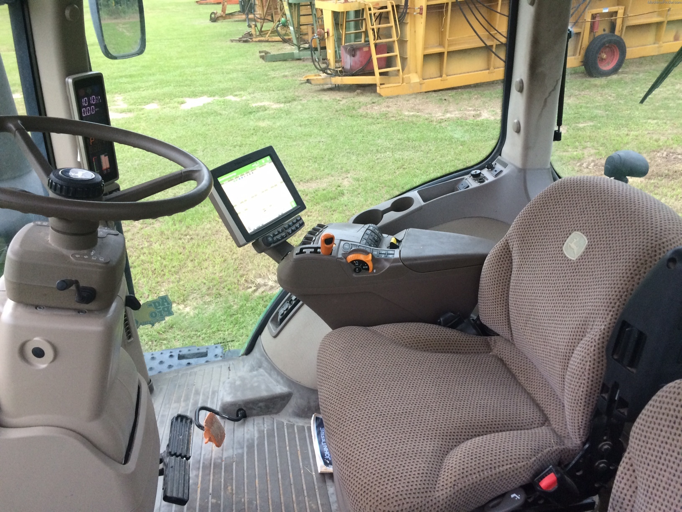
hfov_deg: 61.7
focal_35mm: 29
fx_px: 571
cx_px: 341
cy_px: 256
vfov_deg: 48.2
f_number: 2.2
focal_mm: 4.15
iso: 125
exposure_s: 1/30
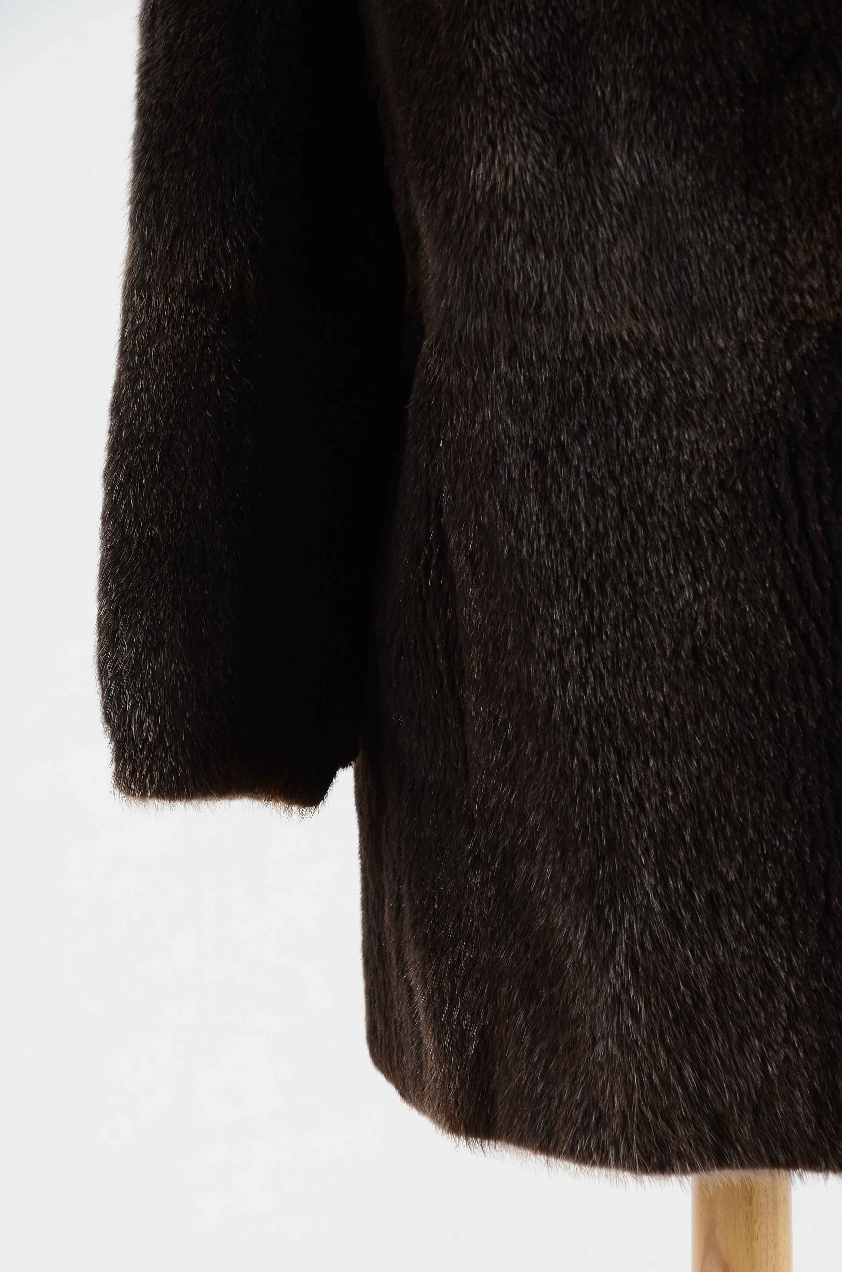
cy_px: 636
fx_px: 5550
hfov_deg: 8.7
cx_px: 421
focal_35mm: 158
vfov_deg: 13.1
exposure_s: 1/80
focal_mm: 105
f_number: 8
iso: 160
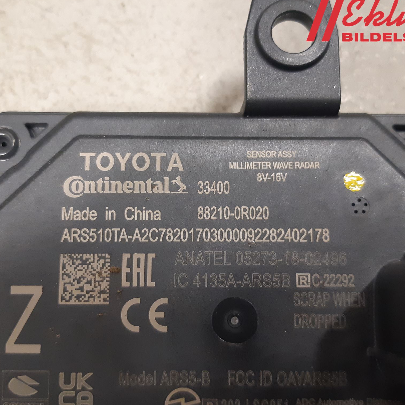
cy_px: 201
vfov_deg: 52.5
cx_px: 197
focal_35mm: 31
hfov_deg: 52.5
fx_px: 410
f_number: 1.7
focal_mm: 3.93
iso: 250
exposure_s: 1/50
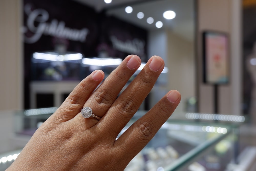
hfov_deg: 53.1
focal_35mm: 36
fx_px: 256
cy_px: 86
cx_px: 128
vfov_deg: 36.8
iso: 200
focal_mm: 24.2
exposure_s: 1/38
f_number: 4.4
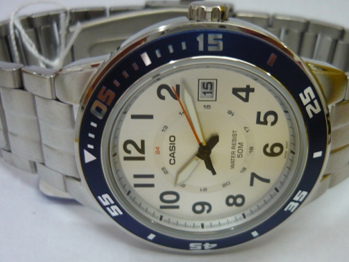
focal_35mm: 42
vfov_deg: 34.3
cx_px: 201
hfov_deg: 44.7
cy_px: 127
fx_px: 423
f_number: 2.8
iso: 320
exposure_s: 1/30
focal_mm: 5.5
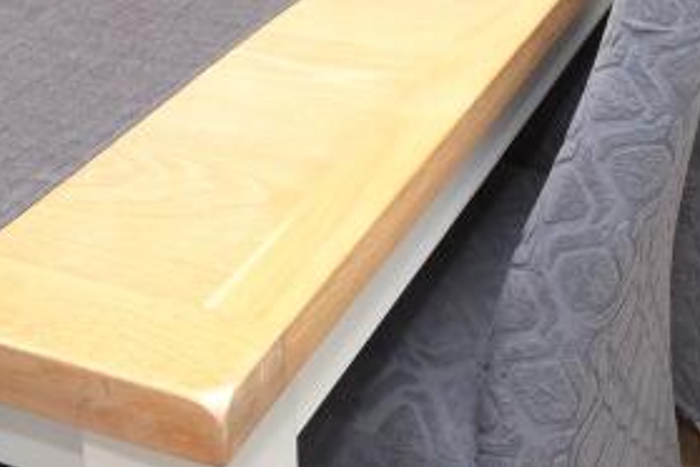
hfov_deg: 34.7
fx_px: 1069
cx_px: 595
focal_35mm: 55
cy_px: -388
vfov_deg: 18.7
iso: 400
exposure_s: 1/125
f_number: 5.6
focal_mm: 10
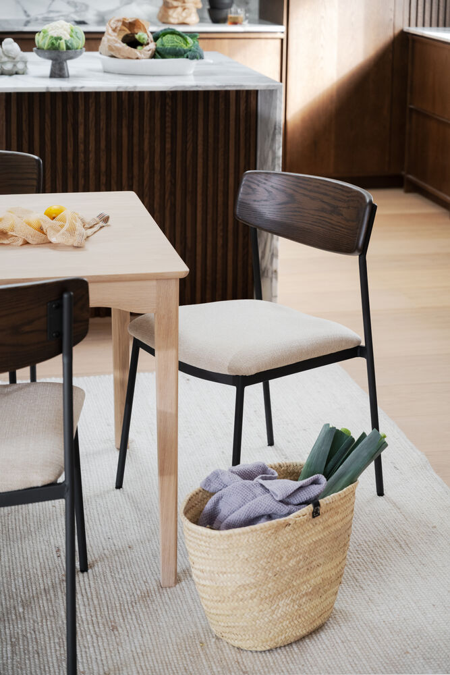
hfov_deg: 19.5
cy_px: 338
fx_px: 1312
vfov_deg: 28.8
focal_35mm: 70
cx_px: 225
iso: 800
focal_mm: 70
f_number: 4
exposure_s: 1/60
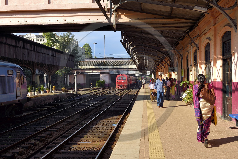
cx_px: 119
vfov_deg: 35.0
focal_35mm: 38
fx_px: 251
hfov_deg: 50.7
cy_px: 80
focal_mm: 38
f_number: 11
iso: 400
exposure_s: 1/200
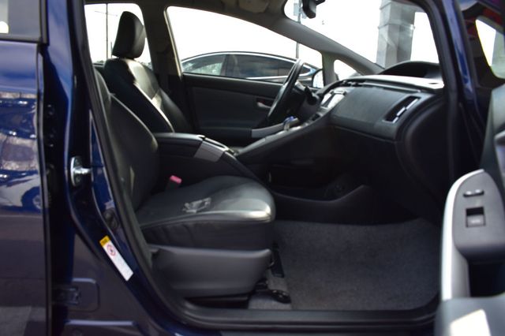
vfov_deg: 47.9
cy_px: 168
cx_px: 252
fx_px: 379
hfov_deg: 67.4
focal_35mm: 27
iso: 400
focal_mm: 18
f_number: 9
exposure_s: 1/160
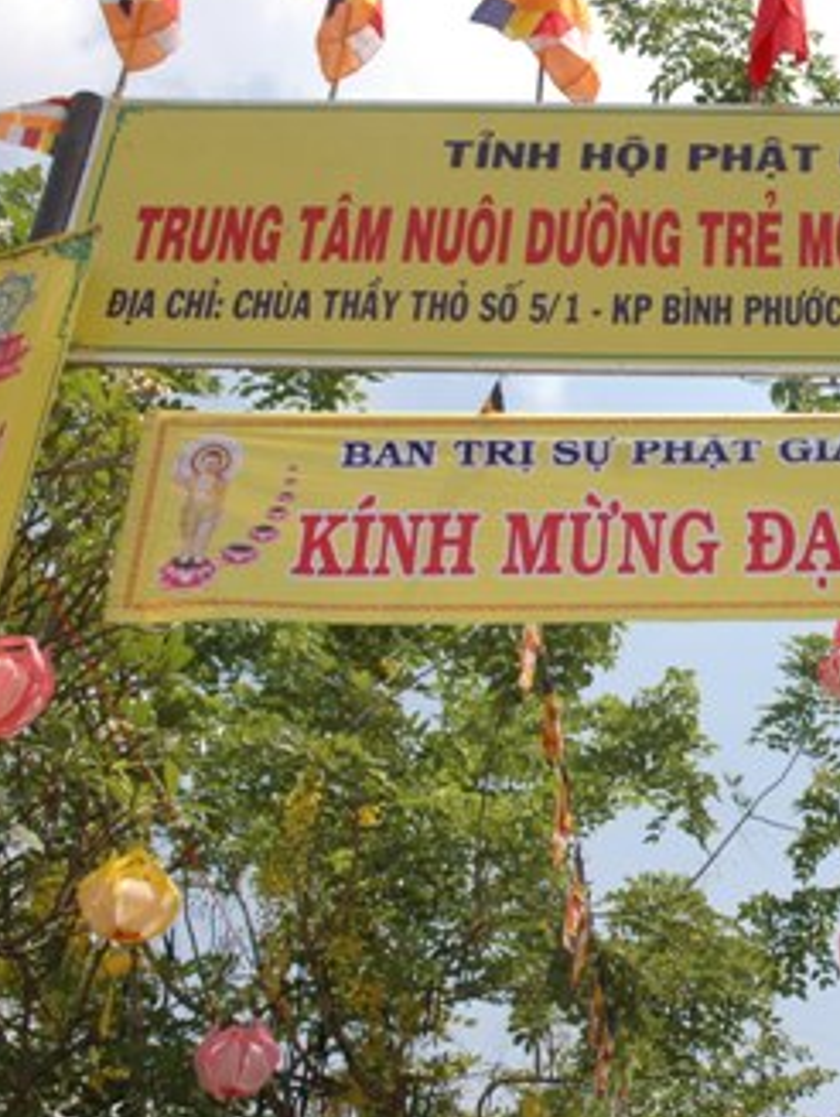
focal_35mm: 62
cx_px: 854
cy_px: 458
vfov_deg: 31.1
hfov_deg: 22.7
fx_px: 2002
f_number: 10
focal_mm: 22
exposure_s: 1/400
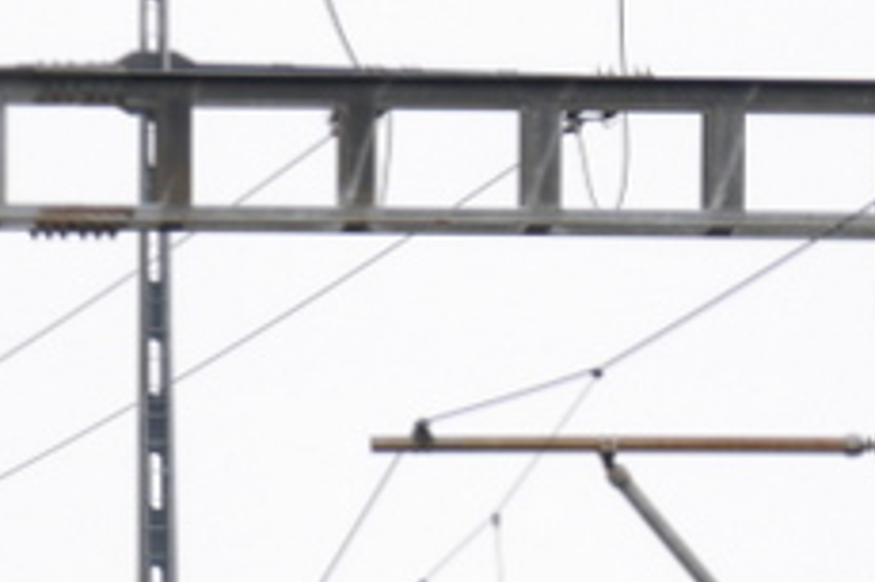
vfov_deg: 1.9
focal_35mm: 725
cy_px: 1362
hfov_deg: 2.8
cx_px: 540
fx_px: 17608
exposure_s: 1/320
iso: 160
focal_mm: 80
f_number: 5.1
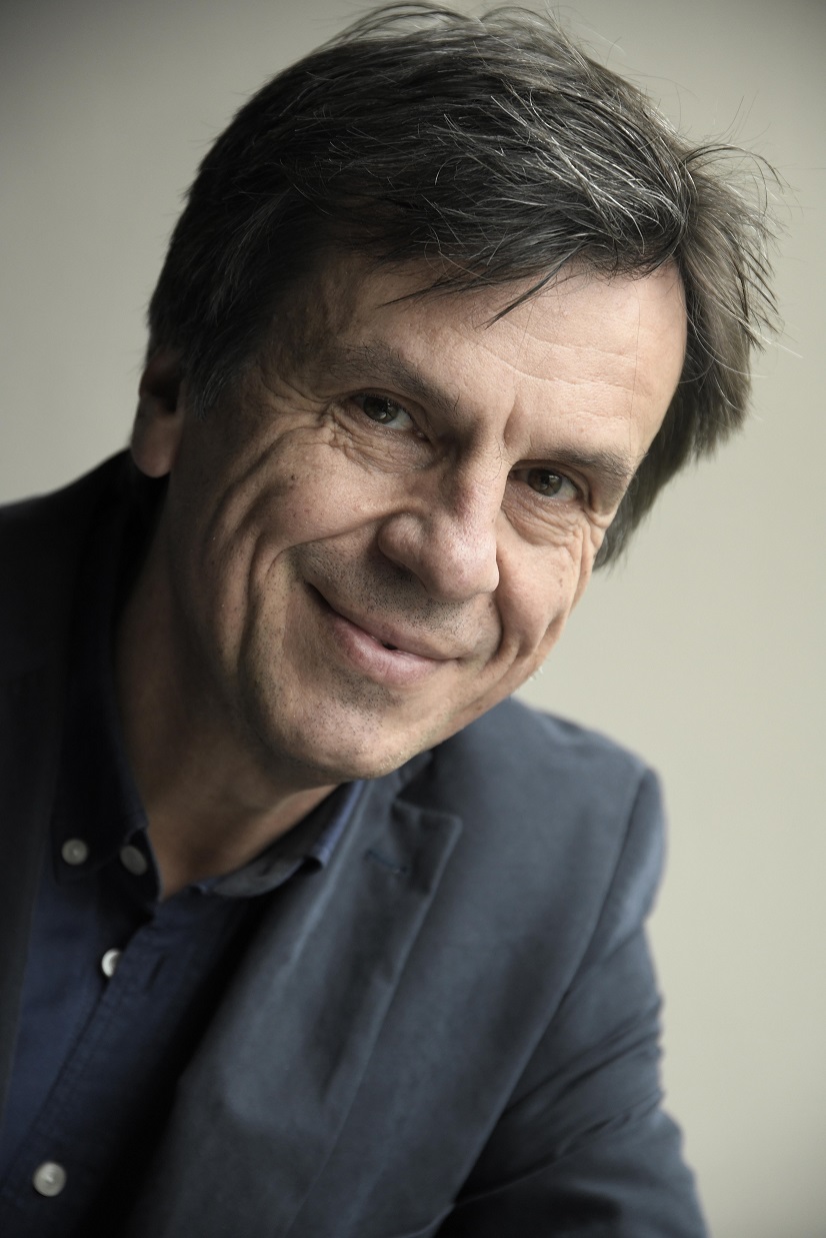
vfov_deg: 19.5
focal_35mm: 105
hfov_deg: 13.0
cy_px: 619
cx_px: 413
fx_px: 3613
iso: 2000
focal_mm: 105
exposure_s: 1/80
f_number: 4.5
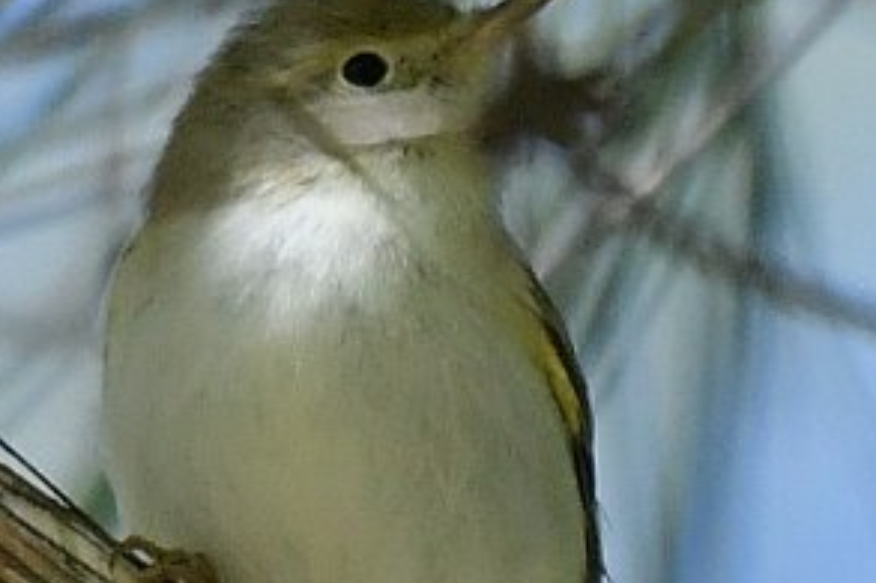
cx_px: 697
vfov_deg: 0.7
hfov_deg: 1.0
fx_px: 49853
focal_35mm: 2050
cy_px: 471
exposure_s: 1/2000
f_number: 5.6
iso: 1600
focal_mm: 500
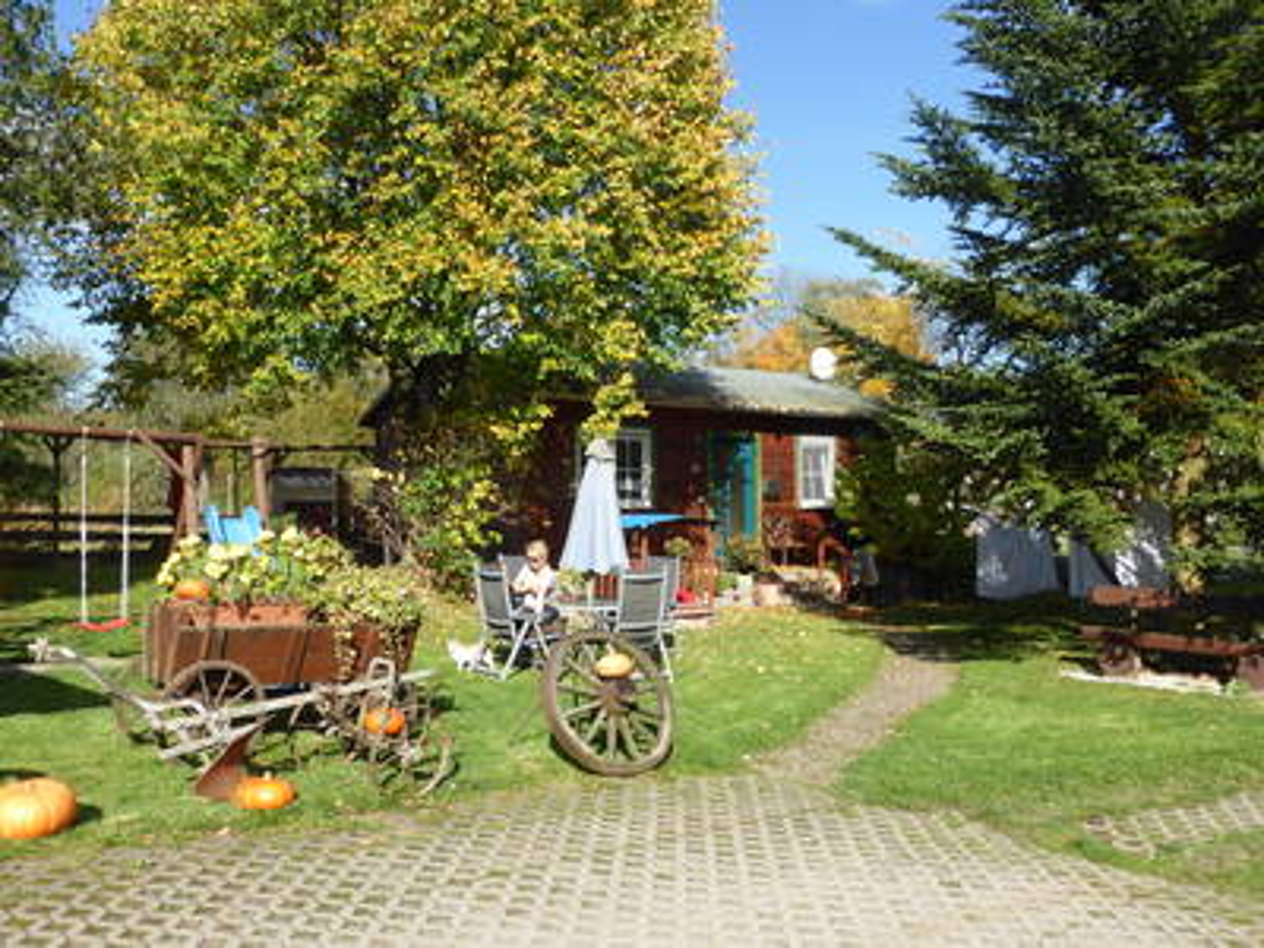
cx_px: 632
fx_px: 1132
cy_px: 474
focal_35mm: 31
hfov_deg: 58.4
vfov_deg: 45.4
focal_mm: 5.4
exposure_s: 1/640
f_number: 3.6
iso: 100
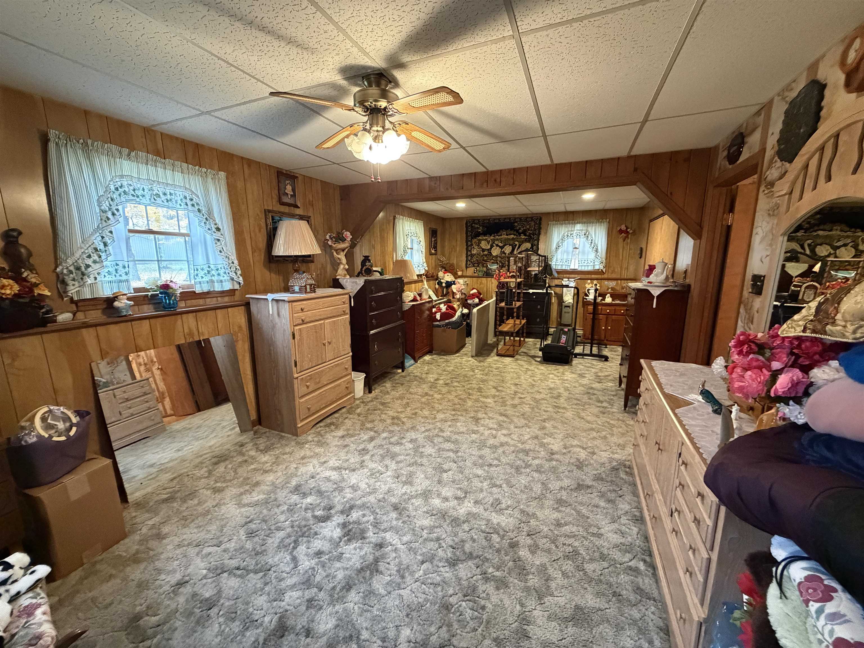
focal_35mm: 14
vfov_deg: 85.7
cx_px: 432
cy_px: 324
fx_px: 349
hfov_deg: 102.1
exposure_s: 1/60
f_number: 2.2
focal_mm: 2.22
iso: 800
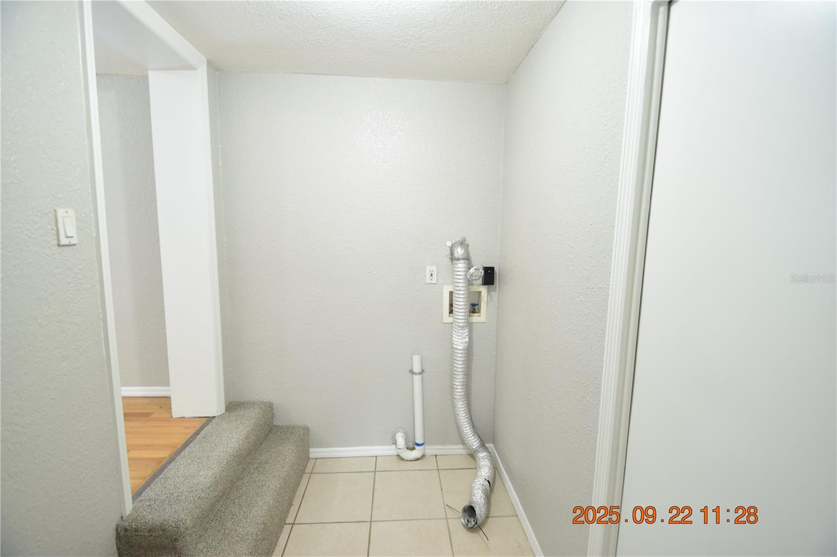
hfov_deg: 100.4
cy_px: 278
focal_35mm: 15
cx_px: 418
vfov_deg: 77.3
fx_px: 349
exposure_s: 1/15
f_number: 4
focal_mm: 10
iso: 800
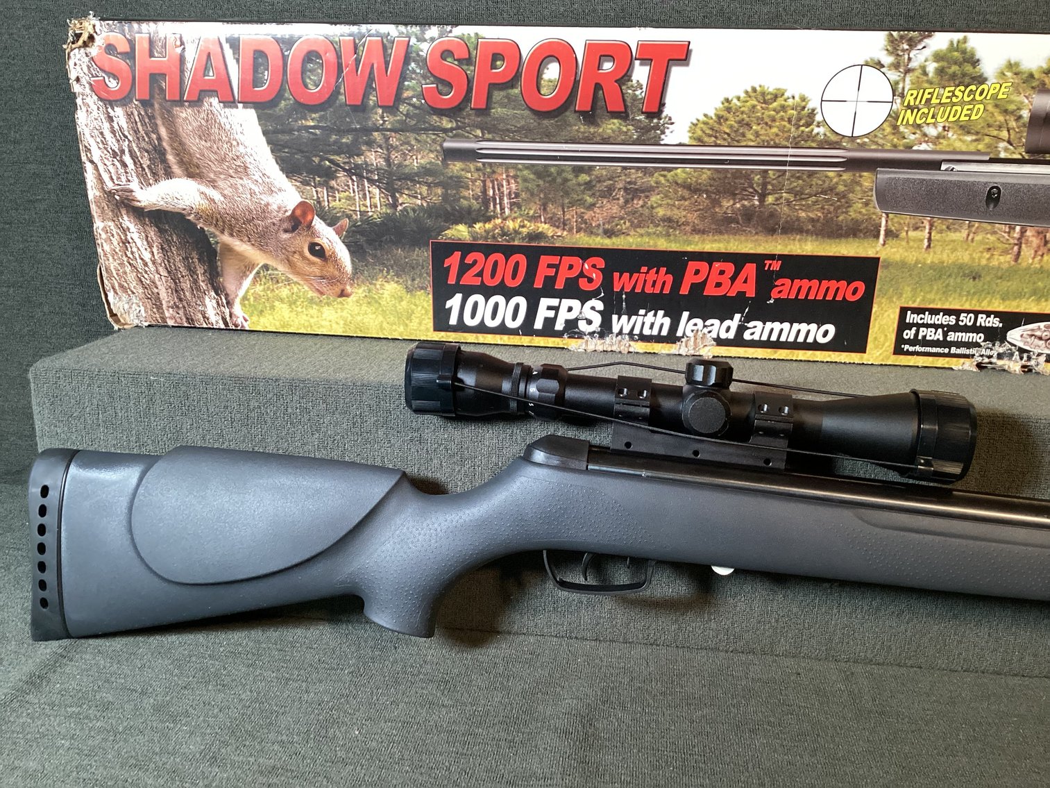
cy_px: 394
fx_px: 940
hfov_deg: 58.3
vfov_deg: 45.4
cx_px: 525
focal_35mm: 31
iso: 200
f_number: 2.4
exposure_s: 1/60
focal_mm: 3.3
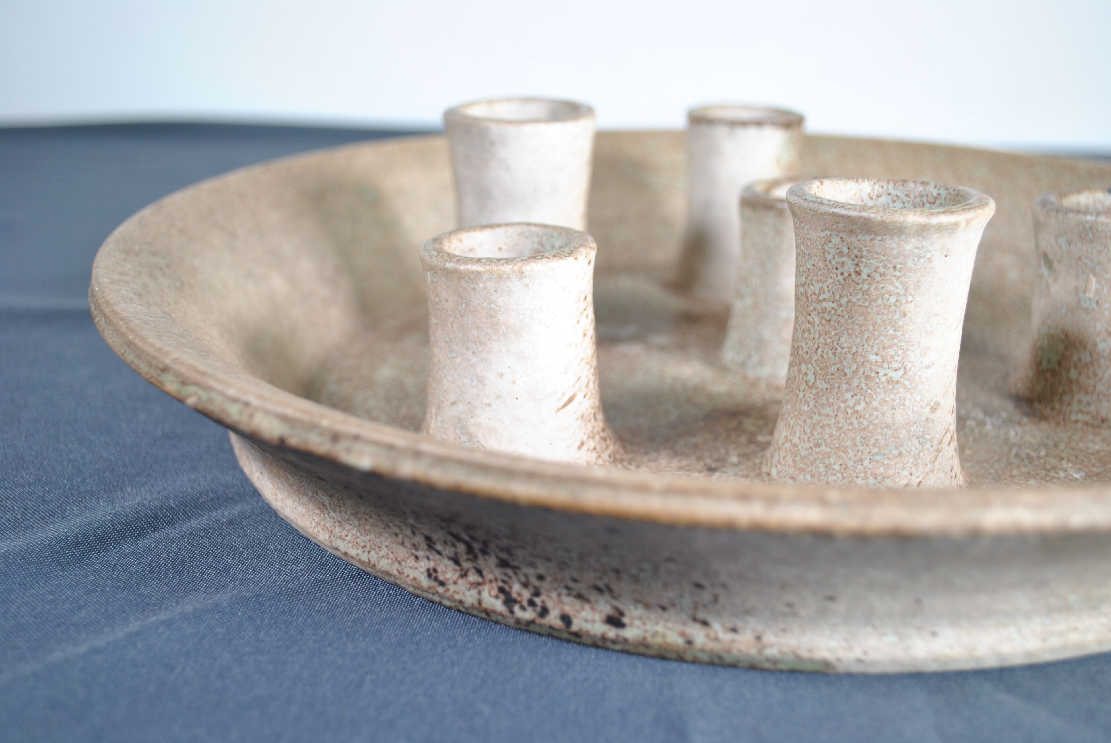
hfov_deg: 43.6
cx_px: 556
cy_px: 372
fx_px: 1390
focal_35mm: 45
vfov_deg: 29.9
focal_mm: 30
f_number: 5
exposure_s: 1/60
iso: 200
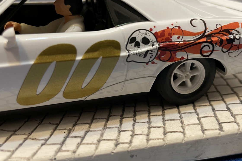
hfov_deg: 51.6
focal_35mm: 37
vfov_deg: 35.9
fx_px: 249
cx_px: 145
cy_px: 80
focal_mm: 4.2
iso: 100
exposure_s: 1/60
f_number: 1.6
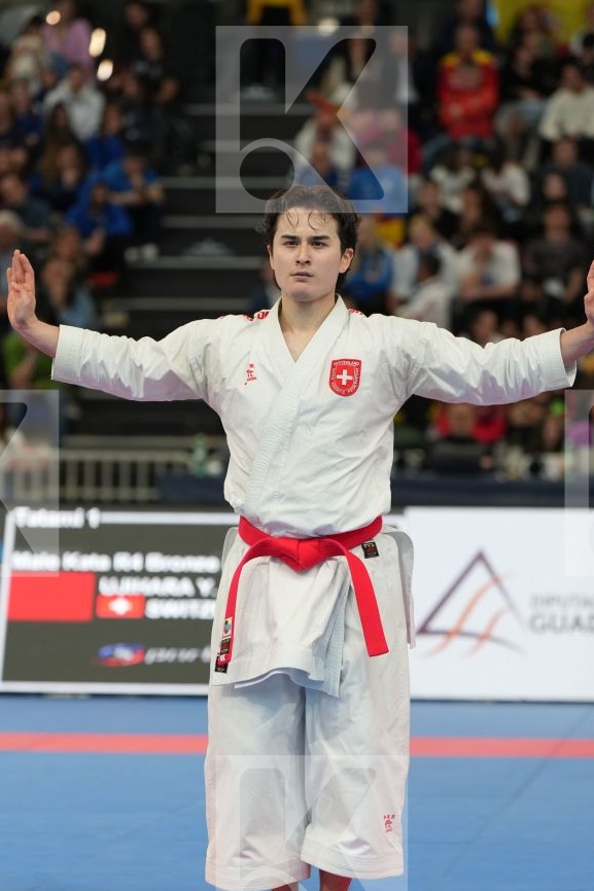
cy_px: 484
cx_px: 312
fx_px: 4357
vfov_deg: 11.7
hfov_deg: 7.8
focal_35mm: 176
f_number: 2.8
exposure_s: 1/500
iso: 1000
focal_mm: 127
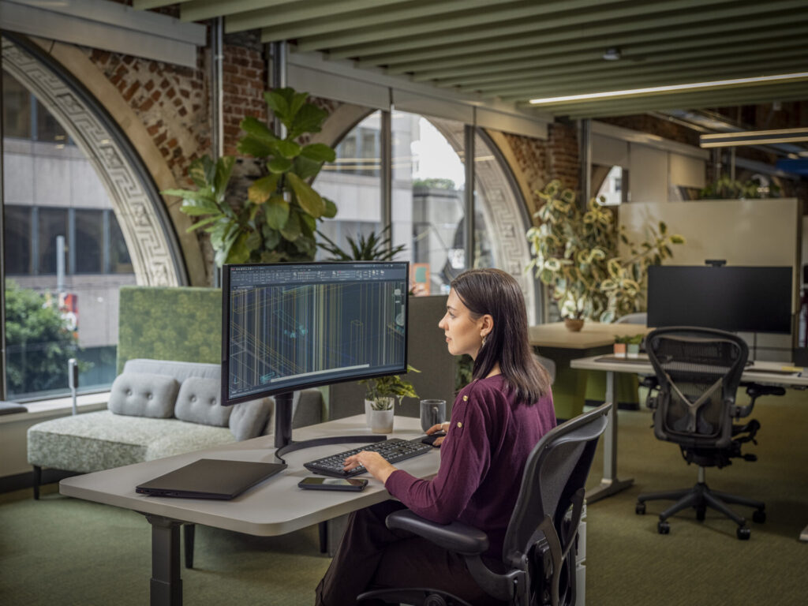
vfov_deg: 34.3
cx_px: 404
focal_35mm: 42
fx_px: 980
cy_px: 303
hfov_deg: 44.8
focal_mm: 53.6
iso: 1600
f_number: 4
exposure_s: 1/125
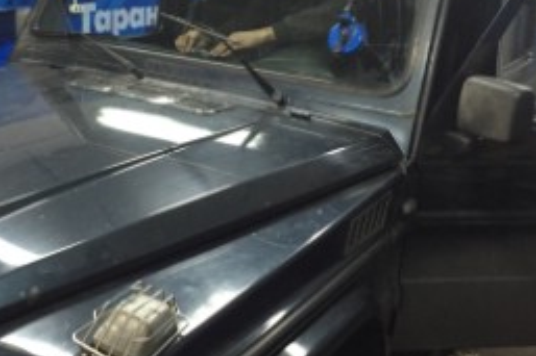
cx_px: 177
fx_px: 699
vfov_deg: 28.6
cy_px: 148
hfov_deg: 41.4
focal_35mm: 47
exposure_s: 1/33
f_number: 2.2
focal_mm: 4.15
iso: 250
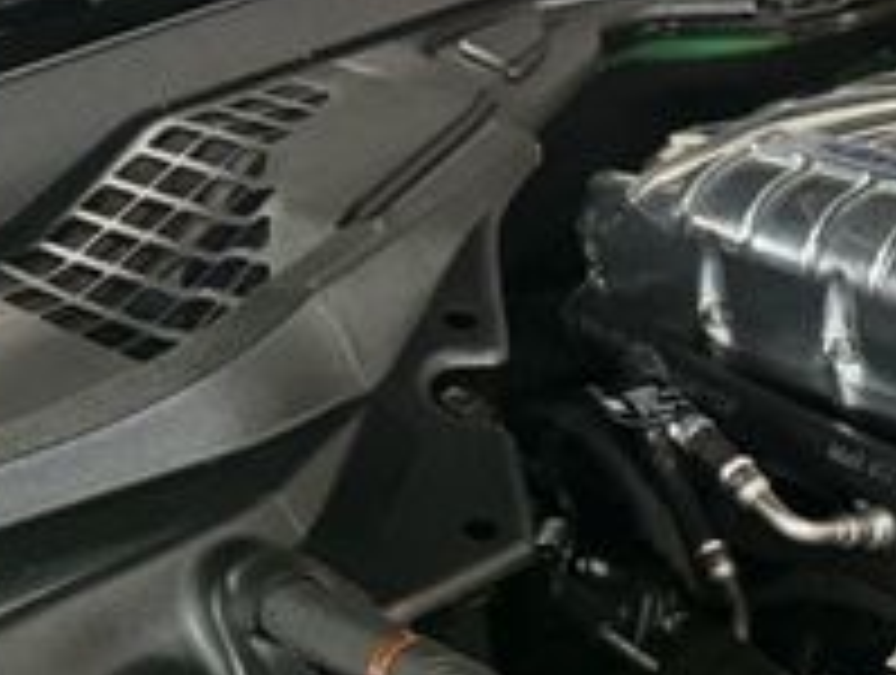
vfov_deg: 17.7
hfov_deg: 21.6
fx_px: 1997
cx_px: 1301
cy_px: 936
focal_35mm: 77
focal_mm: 6.76
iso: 800
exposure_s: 1/60
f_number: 1.78
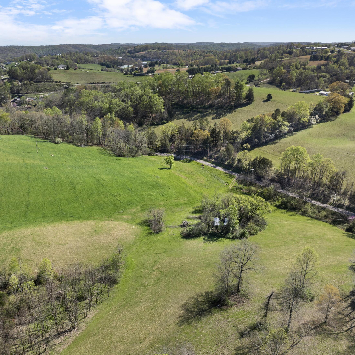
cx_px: 123
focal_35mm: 29
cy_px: 176
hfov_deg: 54.7
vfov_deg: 55.6
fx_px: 336
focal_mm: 12.29
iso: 150
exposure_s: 1/120
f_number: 2.8
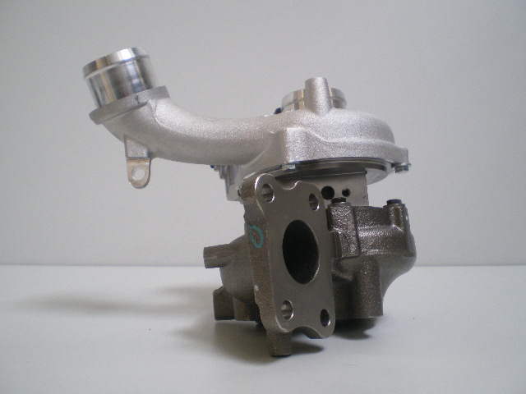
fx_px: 577
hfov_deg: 49.0
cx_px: 263
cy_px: 197
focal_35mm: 38
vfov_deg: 37.7
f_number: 3.1
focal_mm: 6.3
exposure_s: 1/30
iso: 200
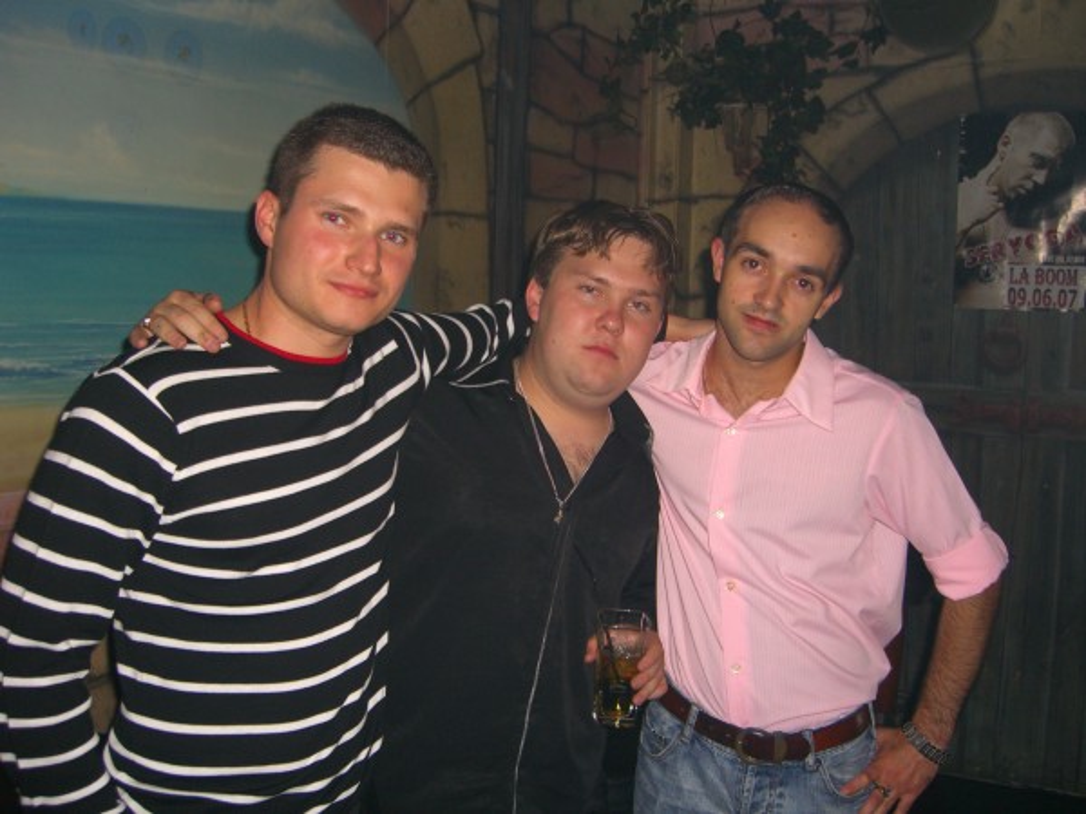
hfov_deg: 49.0
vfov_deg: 37.7
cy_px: 407
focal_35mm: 38
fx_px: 1192
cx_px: 543
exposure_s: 1/60
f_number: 2.8
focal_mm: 7.9
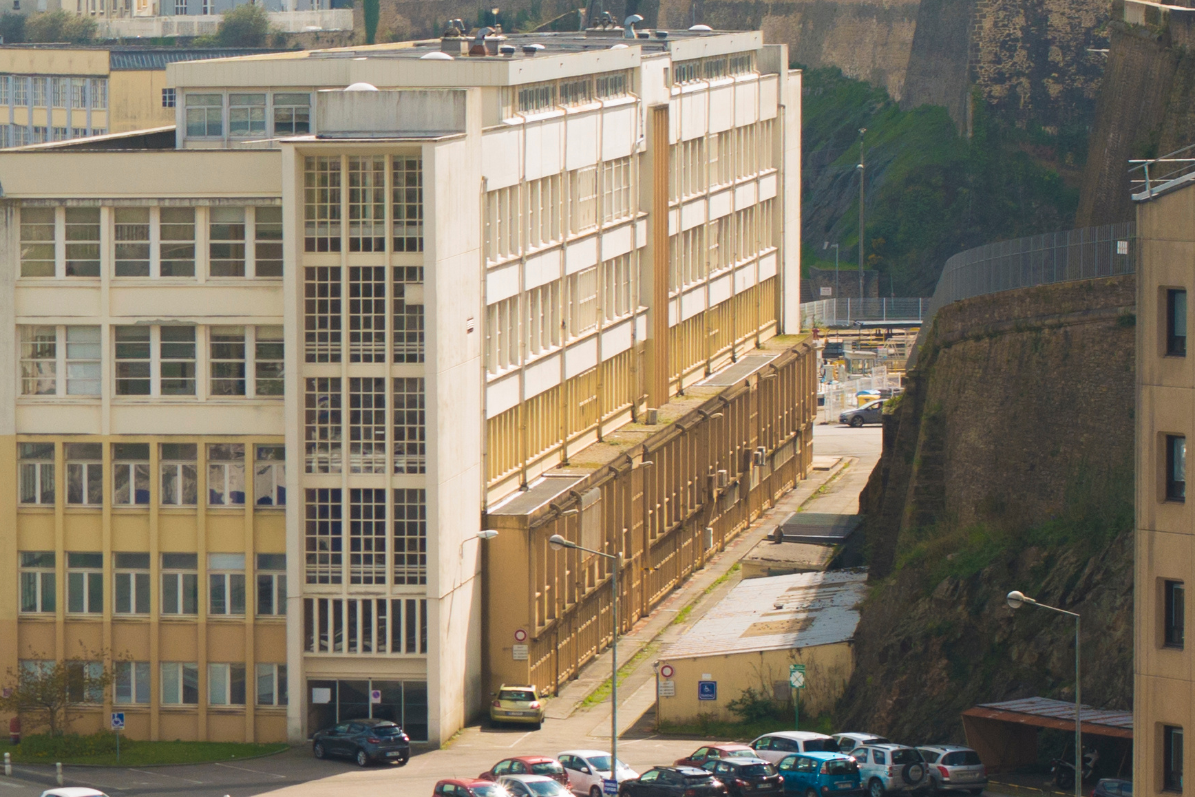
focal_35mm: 212
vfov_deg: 6.5
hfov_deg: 9.4
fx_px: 7038
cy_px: 559
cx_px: -773
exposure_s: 1/1600
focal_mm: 50
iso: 640
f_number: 5.6
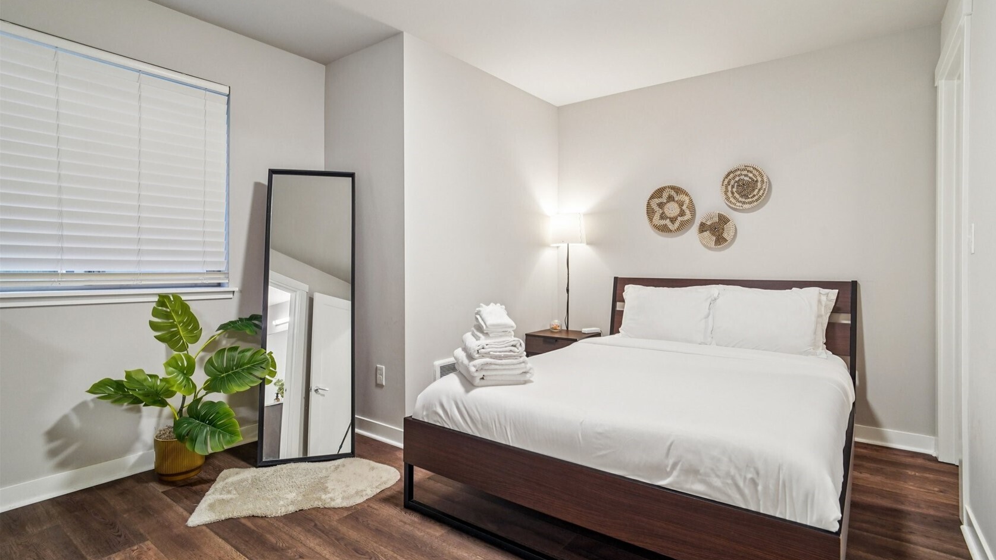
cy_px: 285
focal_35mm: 17
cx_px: 505
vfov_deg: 63.9
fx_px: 449
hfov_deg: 95.9
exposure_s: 1/15
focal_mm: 16
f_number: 8
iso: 1600
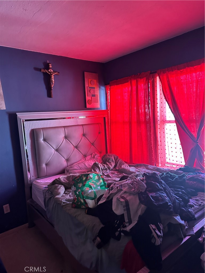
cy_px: 136
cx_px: 102
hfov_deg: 56.8
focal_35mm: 24
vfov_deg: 71.6
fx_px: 190
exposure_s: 1/60
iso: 640
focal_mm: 6.86
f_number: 1.78
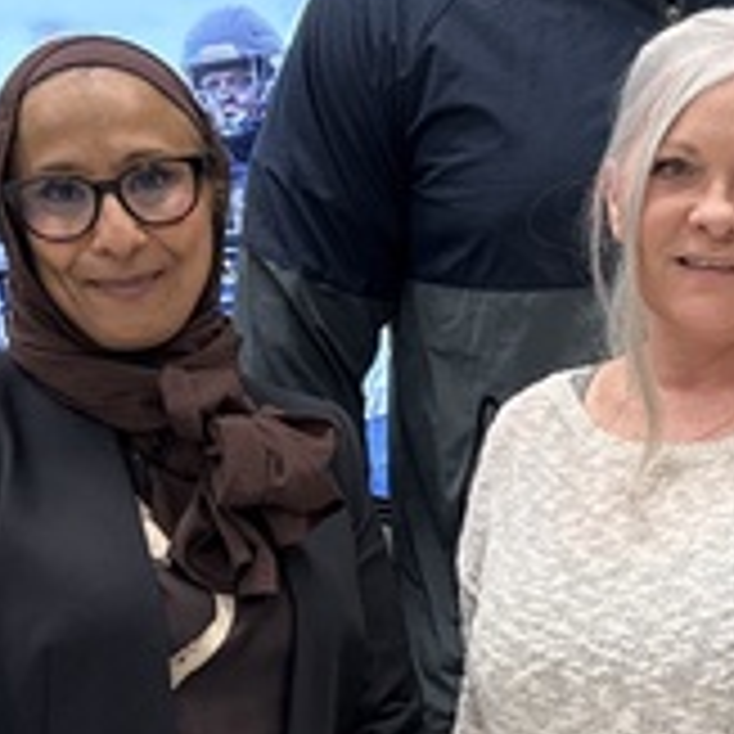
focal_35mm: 104
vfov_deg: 16.7
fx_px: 2495
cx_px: 788
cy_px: 513
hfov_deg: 16.3
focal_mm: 6.76
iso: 250
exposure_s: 1/60
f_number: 1.78
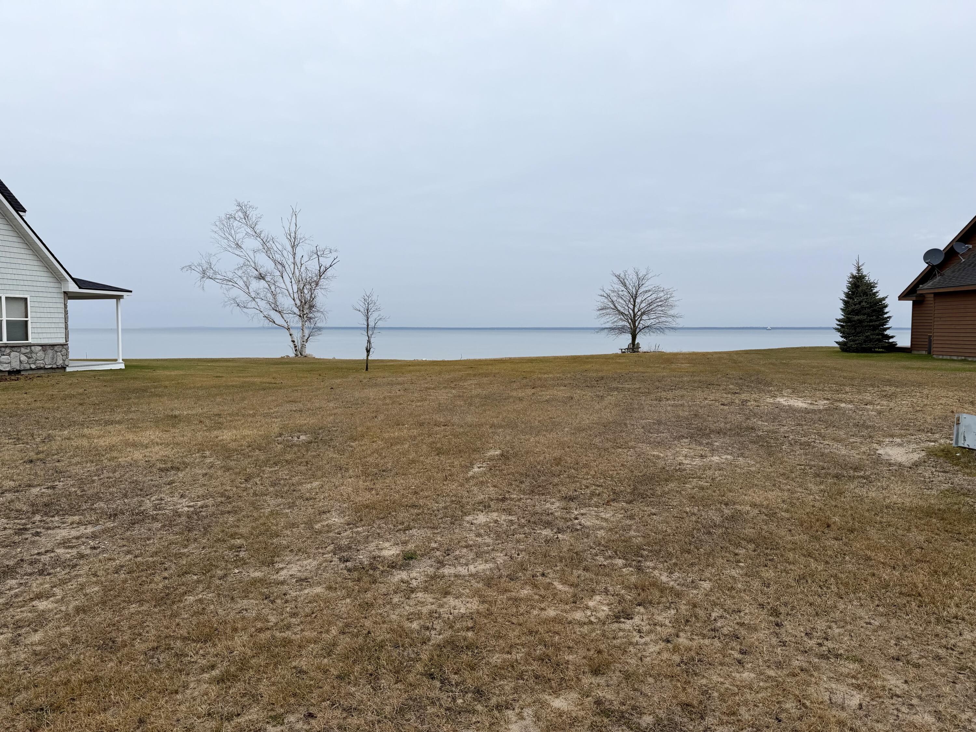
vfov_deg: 56.8
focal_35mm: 24
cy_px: 366
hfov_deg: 71.6
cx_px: 488
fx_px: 677
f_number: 1.78
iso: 80
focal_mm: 6.76
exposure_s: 1/1337
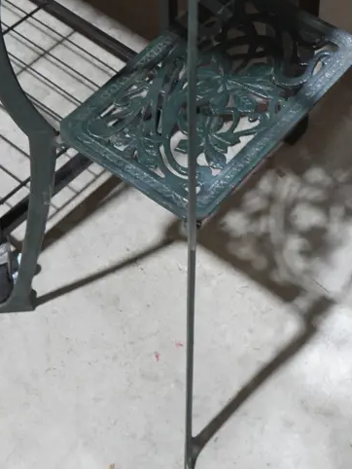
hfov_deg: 17.4
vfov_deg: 22.2
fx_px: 1151
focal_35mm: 85
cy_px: 8
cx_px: 209
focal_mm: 20
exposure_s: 1/60
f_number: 4.5
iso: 800
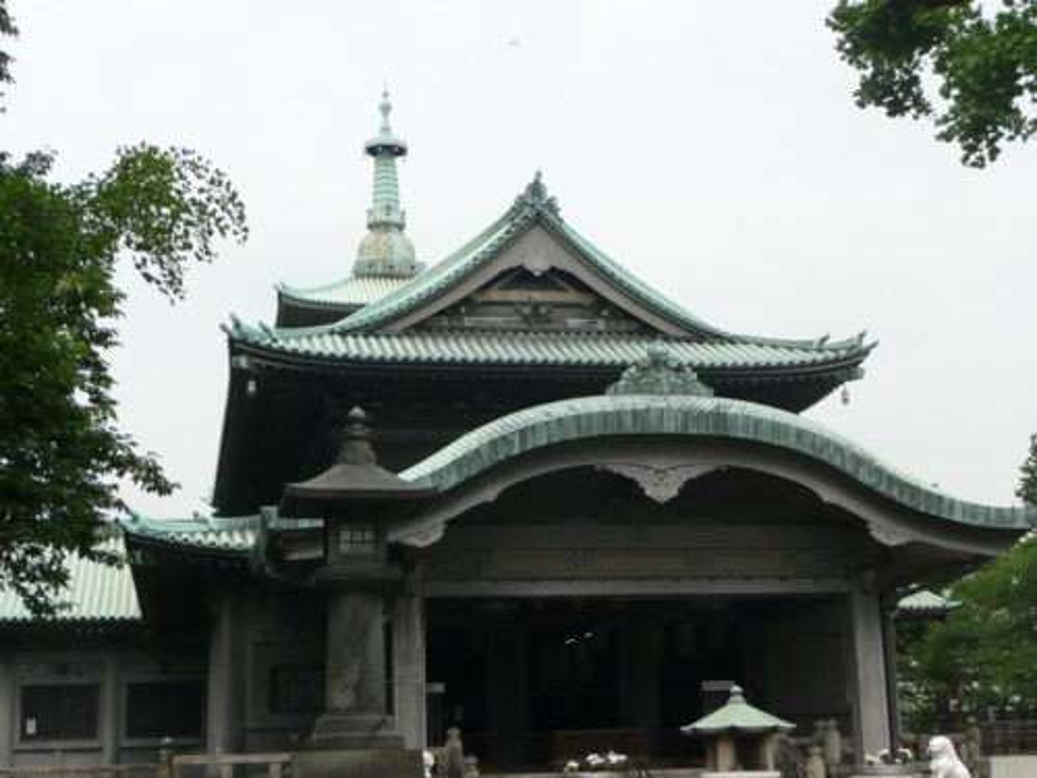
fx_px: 1738
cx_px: 518
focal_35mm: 58
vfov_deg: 25.2
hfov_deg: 33.2
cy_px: 389
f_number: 4.4
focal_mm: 9.5
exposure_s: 1/500
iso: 100
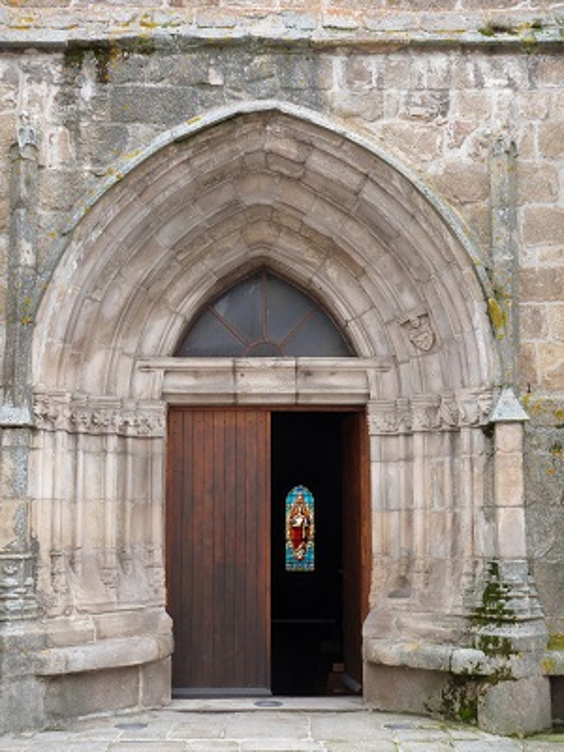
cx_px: 282
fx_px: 1021
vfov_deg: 40.4
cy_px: 376
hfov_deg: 30.9
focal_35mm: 47
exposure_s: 1/60
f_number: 3.2
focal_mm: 8.5
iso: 125
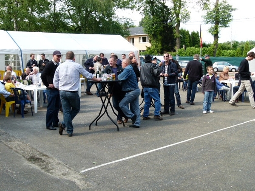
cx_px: 128
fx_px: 295
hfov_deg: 46.8
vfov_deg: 36.0
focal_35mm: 40
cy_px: 96
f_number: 4
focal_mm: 7.3
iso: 100
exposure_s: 1/200
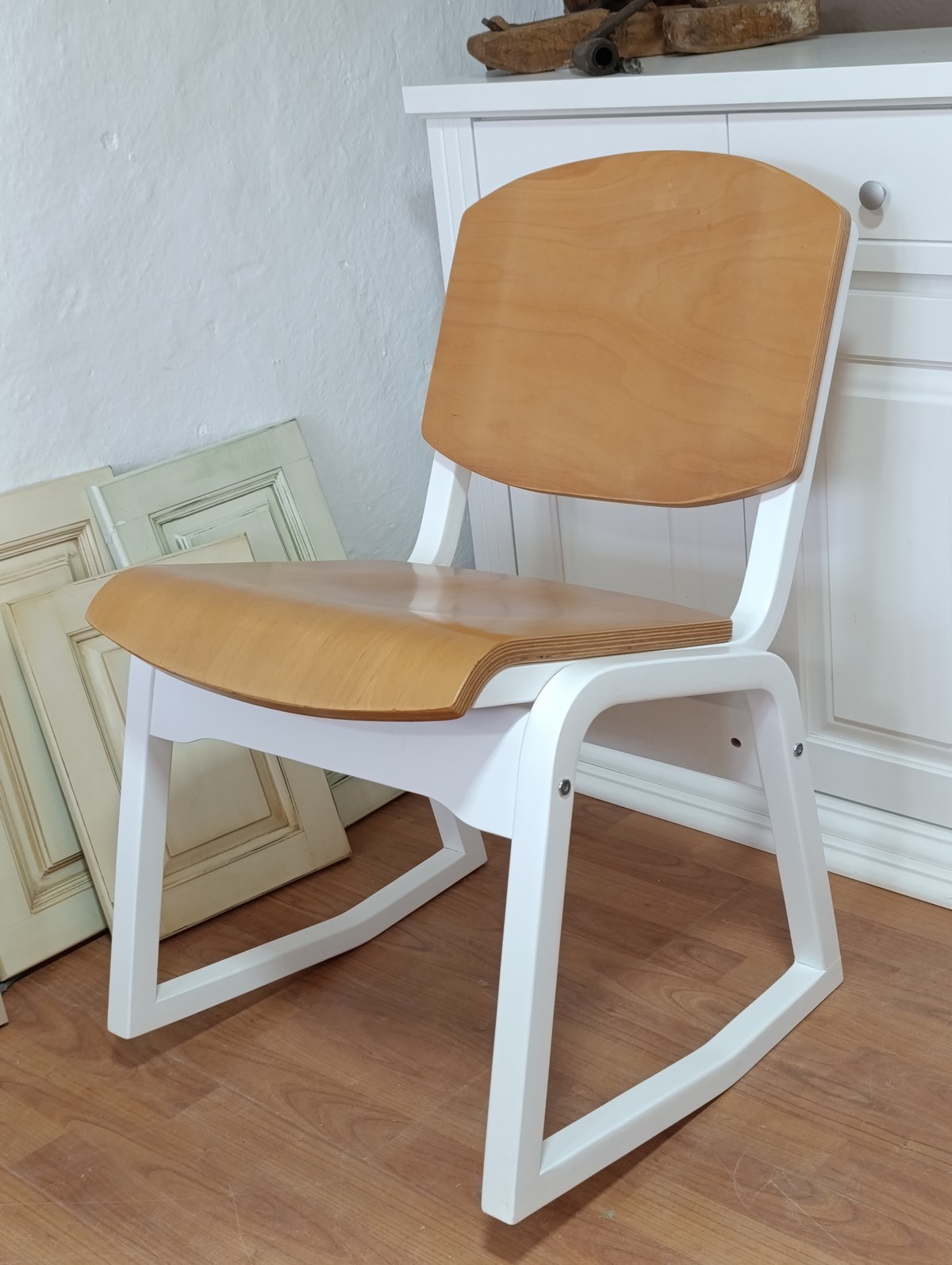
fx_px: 841
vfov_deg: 73.8
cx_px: 476
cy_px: 632
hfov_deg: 59.0
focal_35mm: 23
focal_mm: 6.14
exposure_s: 1/50
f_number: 1.6
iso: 640
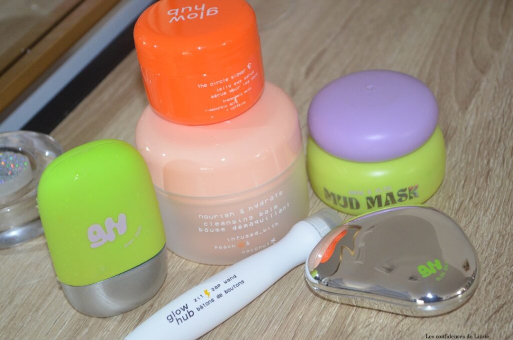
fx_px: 1173
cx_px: 256
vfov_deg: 16.5
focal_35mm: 82
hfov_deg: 24.7
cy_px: 170
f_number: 5.6
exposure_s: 1/60
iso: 2200
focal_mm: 55
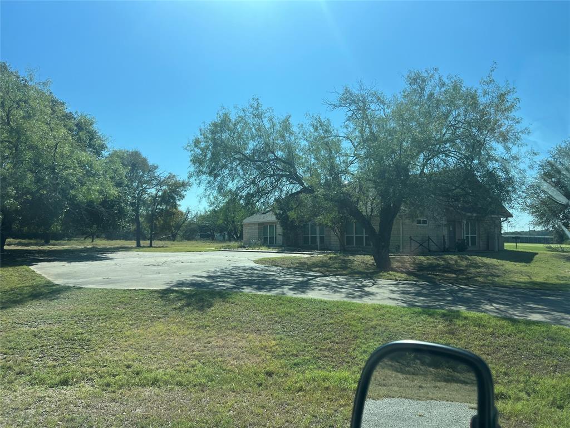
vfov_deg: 53.1
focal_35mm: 26
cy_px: 214
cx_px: 285
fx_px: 428
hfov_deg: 67.3
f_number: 1.5
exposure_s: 1/4831
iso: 50
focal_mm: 5.7
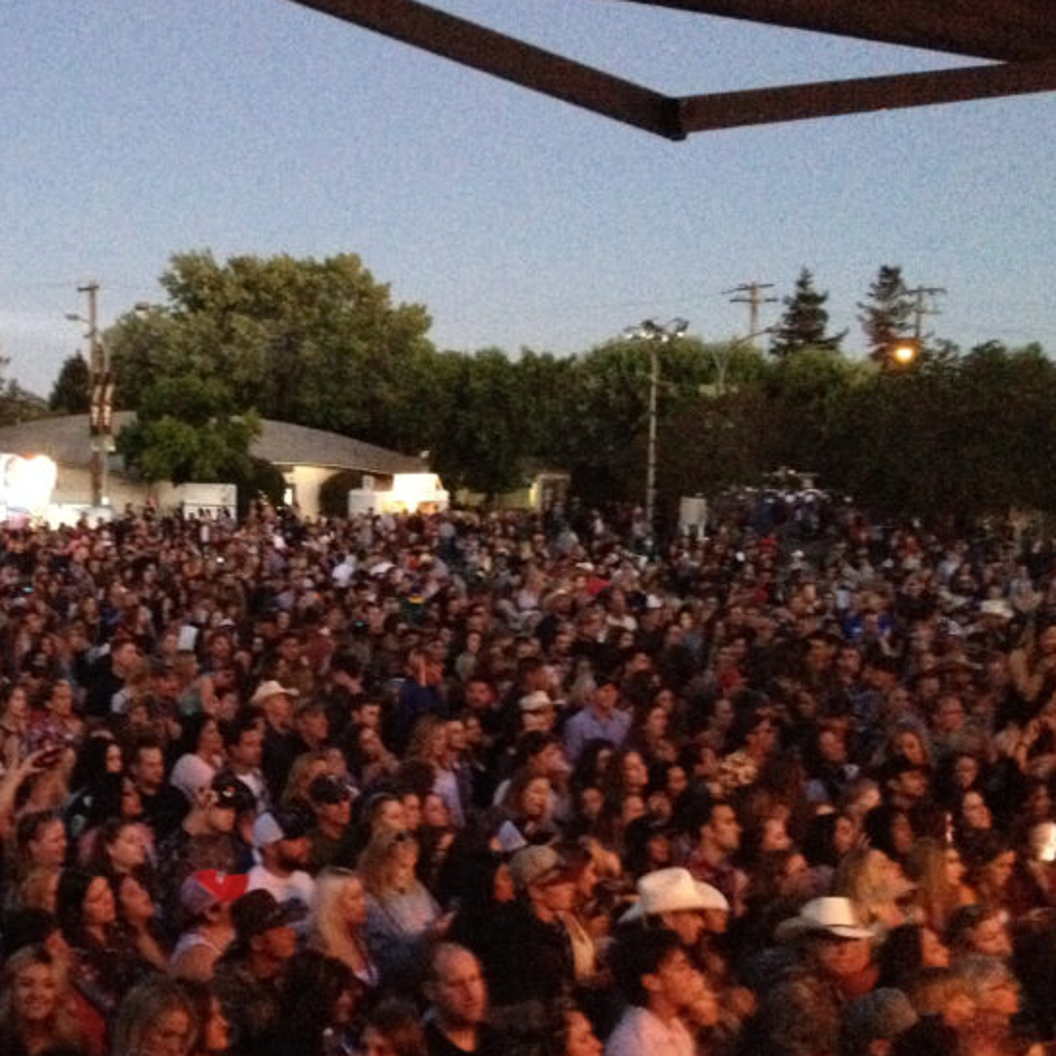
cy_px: 644
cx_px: 135
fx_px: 2002
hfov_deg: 28.6
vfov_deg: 29.5
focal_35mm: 58
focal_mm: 4.28
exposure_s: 1/15
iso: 800
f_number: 2.4
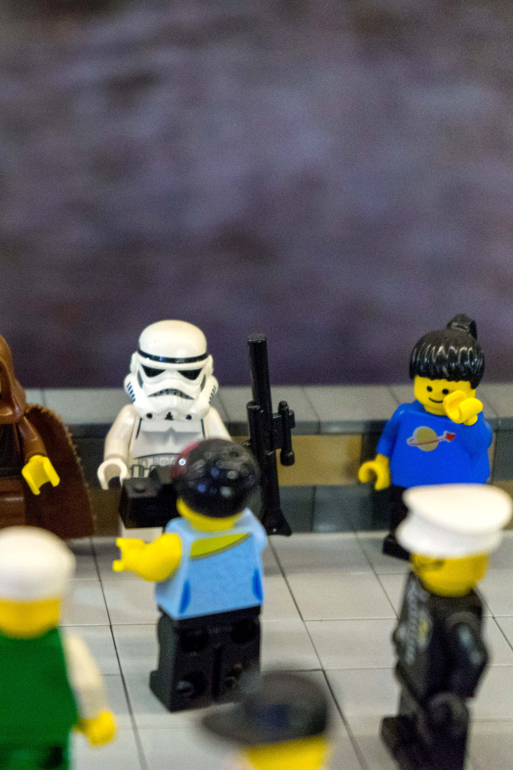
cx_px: -5
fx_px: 1838
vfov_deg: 23.6
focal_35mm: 86
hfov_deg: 15.6
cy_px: 383
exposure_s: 1/20
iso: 2500
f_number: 5
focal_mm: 57
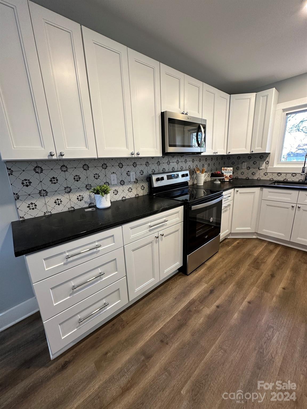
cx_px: 154
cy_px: 204
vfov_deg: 102.1
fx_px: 166
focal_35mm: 14
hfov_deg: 85.7
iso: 200
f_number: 2.2
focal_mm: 2.22
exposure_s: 1/60
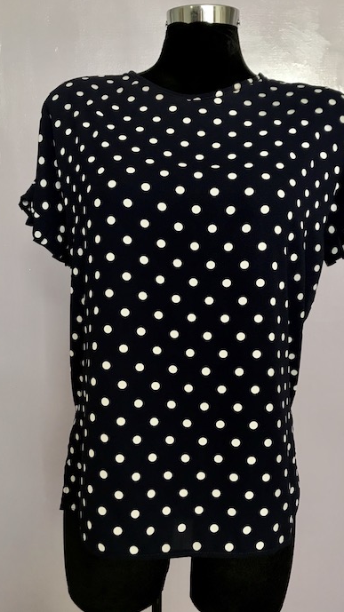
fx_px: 503
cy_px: 302
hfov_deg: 37.7
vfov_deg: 62.6
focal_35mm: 31
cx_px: 193
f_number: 1.8
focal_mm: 3.99
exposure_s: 1/30
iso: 25
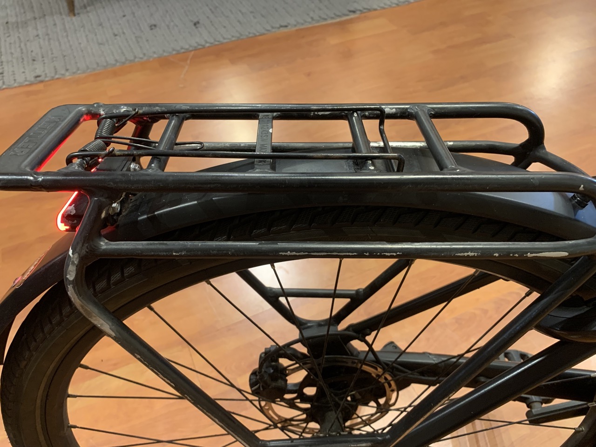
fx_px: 448
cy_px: 224
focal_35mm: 26
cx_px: 298
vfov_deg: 53.1
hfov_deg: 67.3
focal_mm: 4.25
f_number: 1.8
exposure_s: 1/33
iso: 320
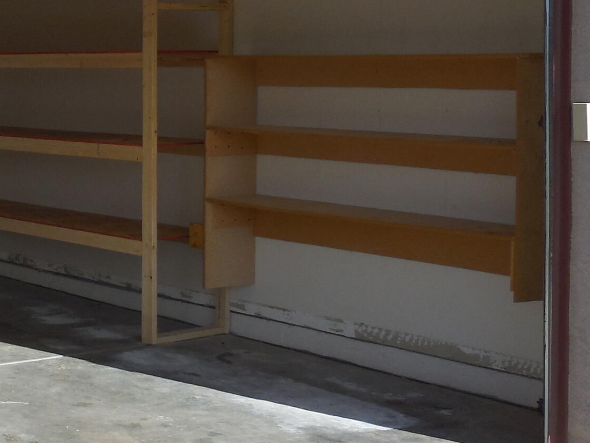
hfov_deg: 22.6
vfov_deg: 18.3
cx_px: -110
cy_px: 82
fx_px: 1364
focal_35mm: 80
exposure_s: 1/1000
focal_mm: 5.3
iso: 125
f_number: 3.2
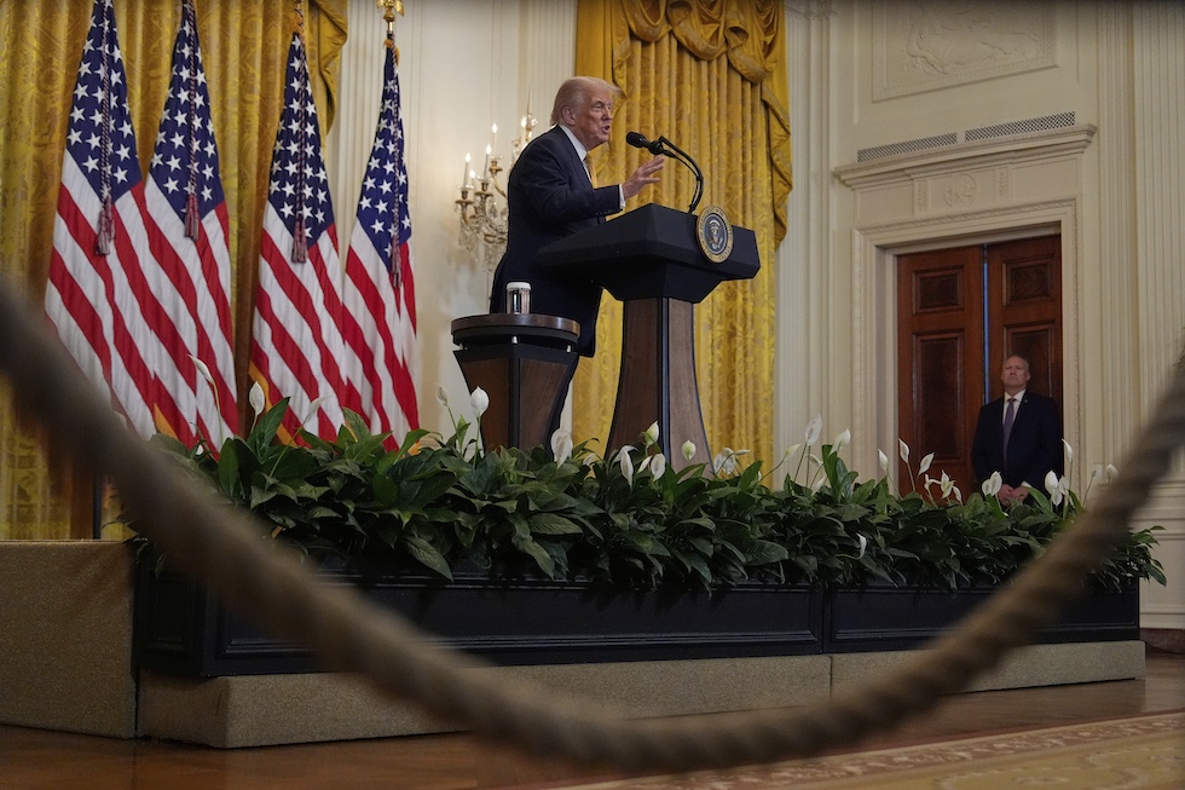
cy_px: 395
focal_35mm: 52
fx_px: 1711
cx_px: 592
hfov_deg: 38.2
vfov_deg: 26.0
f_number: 2.8
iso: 5000
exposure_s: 1/500
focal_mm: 52
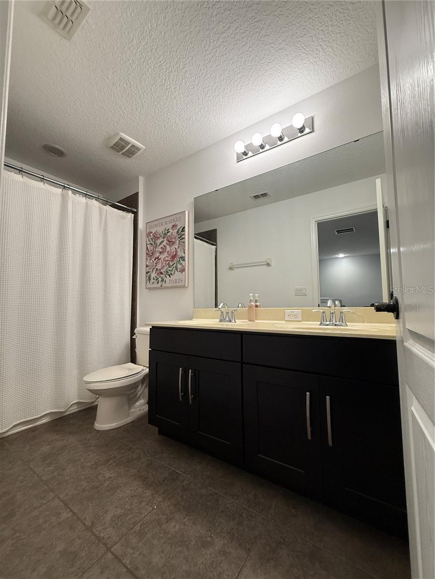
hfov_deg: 85.7
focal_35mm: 14
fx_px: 235
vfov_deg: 102.1
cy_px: 290
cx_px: 218
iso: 320
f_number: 2.2
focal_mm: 2.22
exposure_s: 1/120
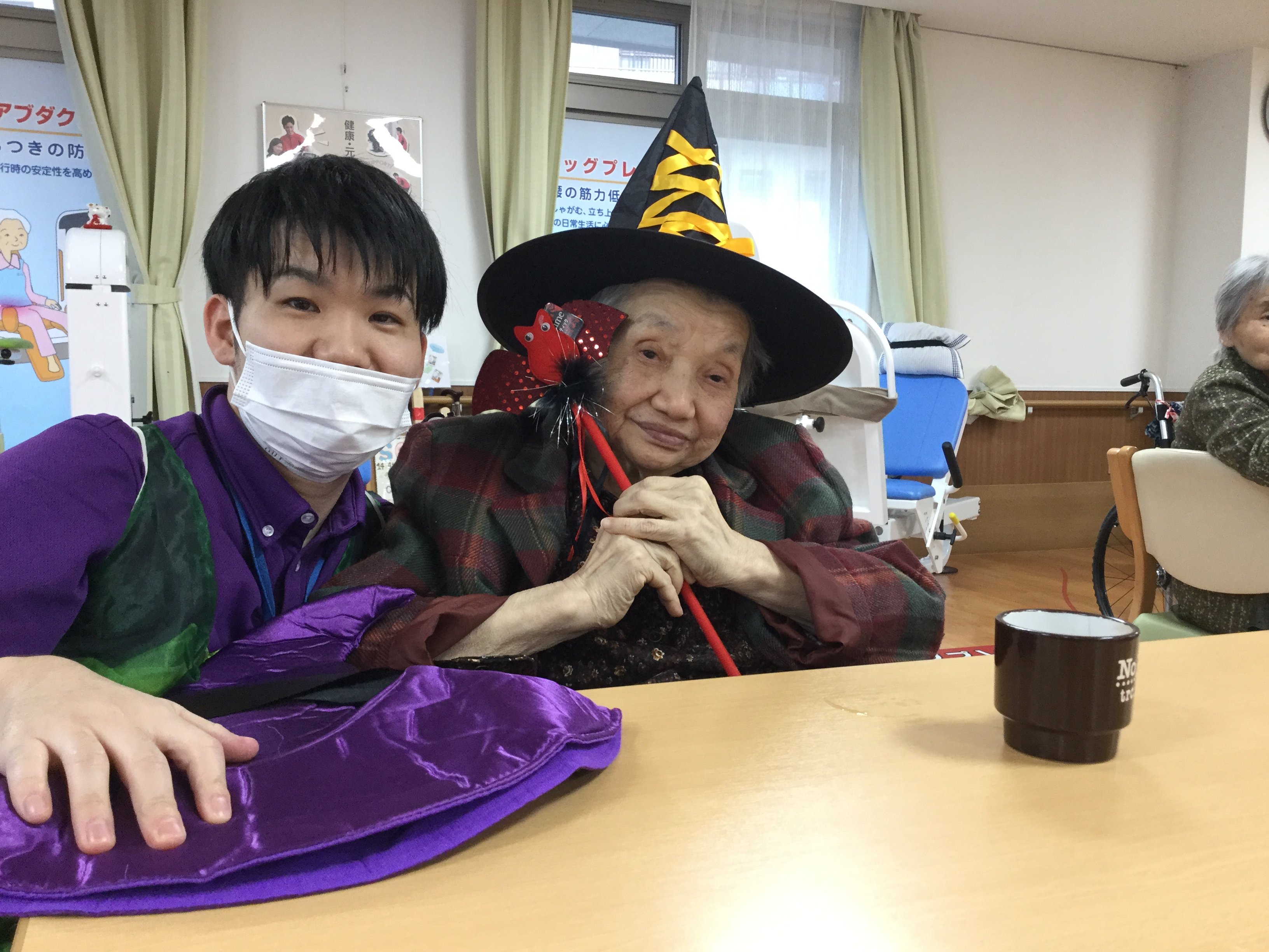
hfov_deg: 58.4
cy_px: 476
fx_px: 1136
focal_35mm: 31
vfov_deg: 45.4
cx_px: 634
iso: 100
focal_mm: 3.3
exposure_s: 1/30
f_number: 2.4
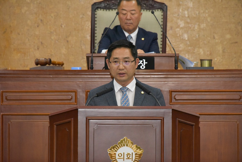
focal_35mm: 300
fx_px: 2017
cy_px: 81
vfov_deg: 4.6
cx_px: 121
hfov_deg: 6.9
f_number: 9
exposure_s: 1/320
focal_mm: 300
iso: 9000
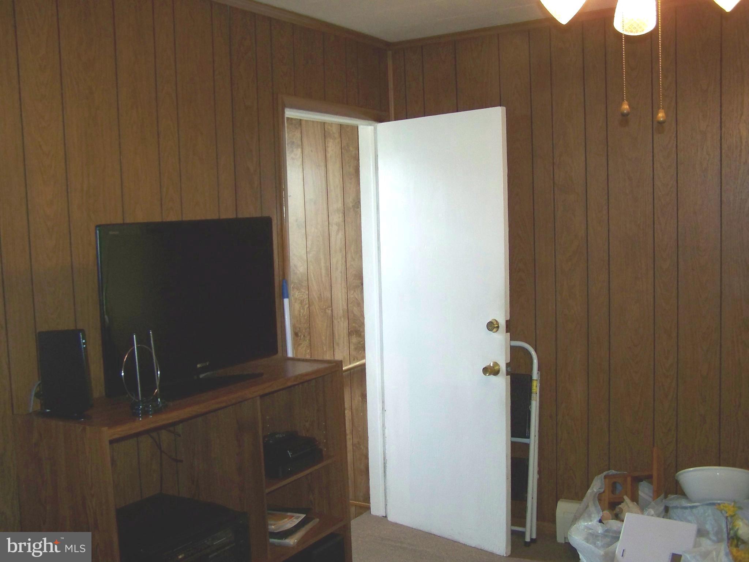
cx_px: 374
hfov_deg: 49.0
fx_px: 822
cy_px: 281
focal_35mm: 38
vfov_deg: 37.7
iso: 200
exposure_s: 1/40
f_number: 2.8
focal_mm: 6.3
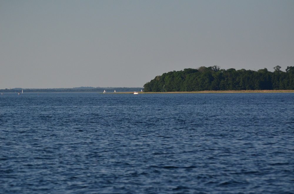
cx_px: 147
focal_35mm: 202
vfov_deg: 6.8
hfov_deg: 10.2
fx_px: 1650
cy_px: 97
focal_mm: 135
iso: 640
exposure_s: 1/8000
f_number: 4.8
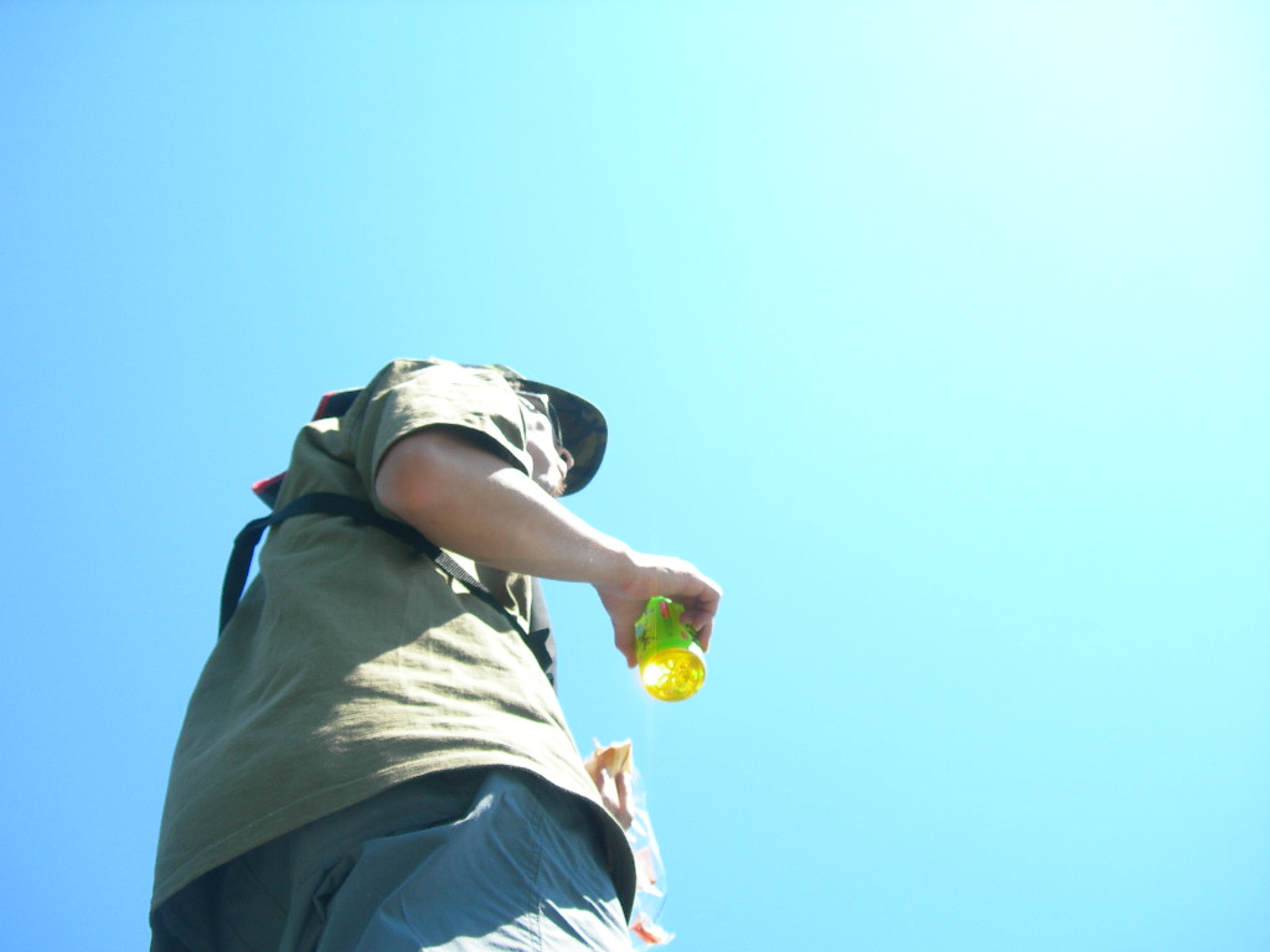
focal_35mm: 38
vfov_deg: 37.7
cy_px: 476
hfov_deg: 49.0
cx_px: 635
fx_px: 1394
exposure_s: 1/370
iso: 50
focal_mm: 7.8
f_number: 2.8
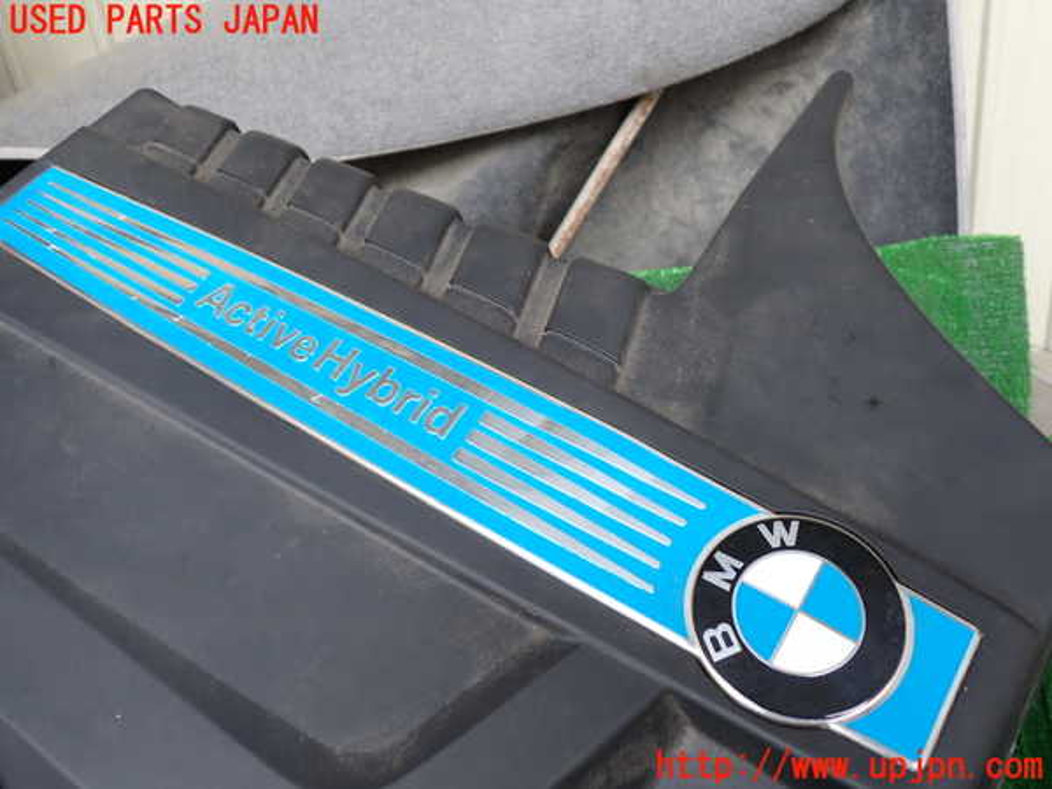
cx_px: 526
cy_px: 394
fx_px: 912
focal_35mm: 30
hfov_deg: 60.0
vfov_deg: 46.8
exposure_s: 1/60
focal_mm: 5.4
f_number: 2.3
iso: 160
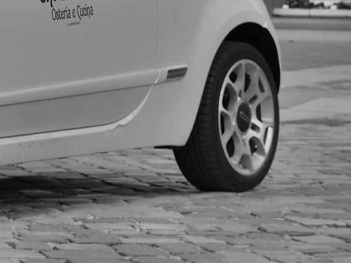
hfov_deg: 7.5
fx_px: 2666
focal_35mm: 263
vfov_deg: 5.6
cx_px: -7
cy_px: -86
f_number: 4.5
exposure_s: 1/40
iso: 100
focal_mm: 45
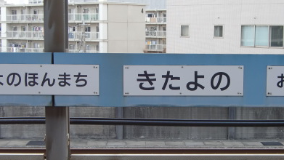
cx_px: 174
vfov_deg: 14.7
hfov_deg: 25.8
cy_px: 116
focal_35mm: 82
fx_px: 618
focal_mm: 8.2
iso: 64
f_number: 3.3
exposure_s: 1/100
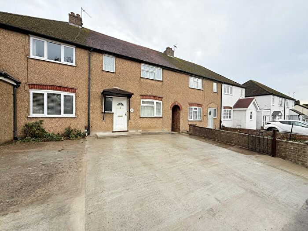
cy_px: 116
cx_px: 154
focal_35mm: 14
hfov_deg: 102.1
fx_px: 125
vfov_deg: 85.7
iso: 50
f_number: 2.2
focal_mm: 2.22
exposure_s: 1/383
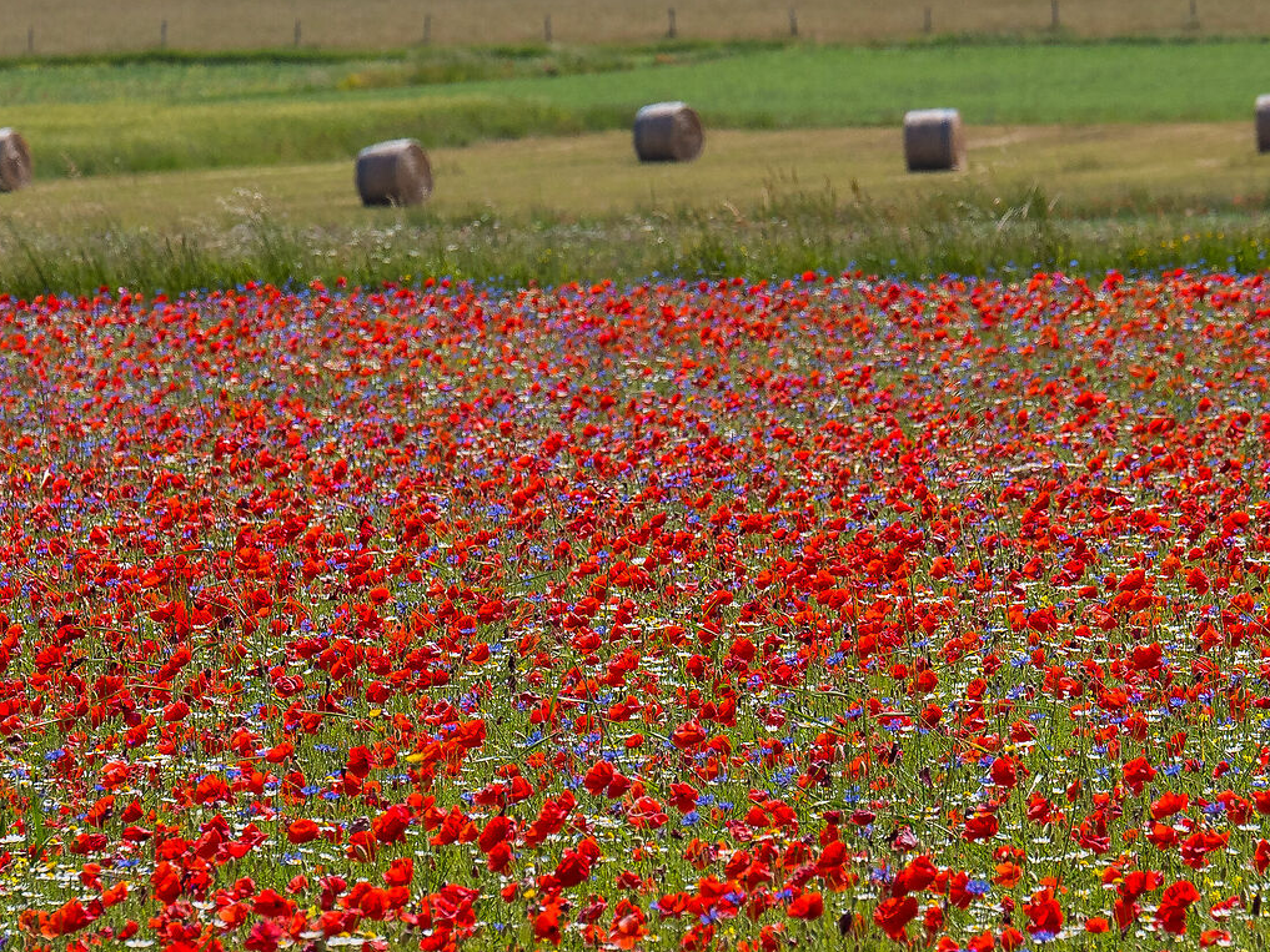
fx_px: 17319
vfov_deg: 3.2
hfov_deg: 4.2
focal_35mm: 472
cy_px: 382
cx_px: 790
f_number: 5
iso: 200
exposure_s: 1/1600
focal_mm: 100
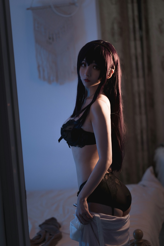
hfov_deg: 16.1
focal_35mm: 85
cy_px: 123
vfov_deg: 23.9
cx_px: 82
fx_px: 581
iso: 640
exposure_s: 1/100
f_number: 2.8
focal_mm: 85
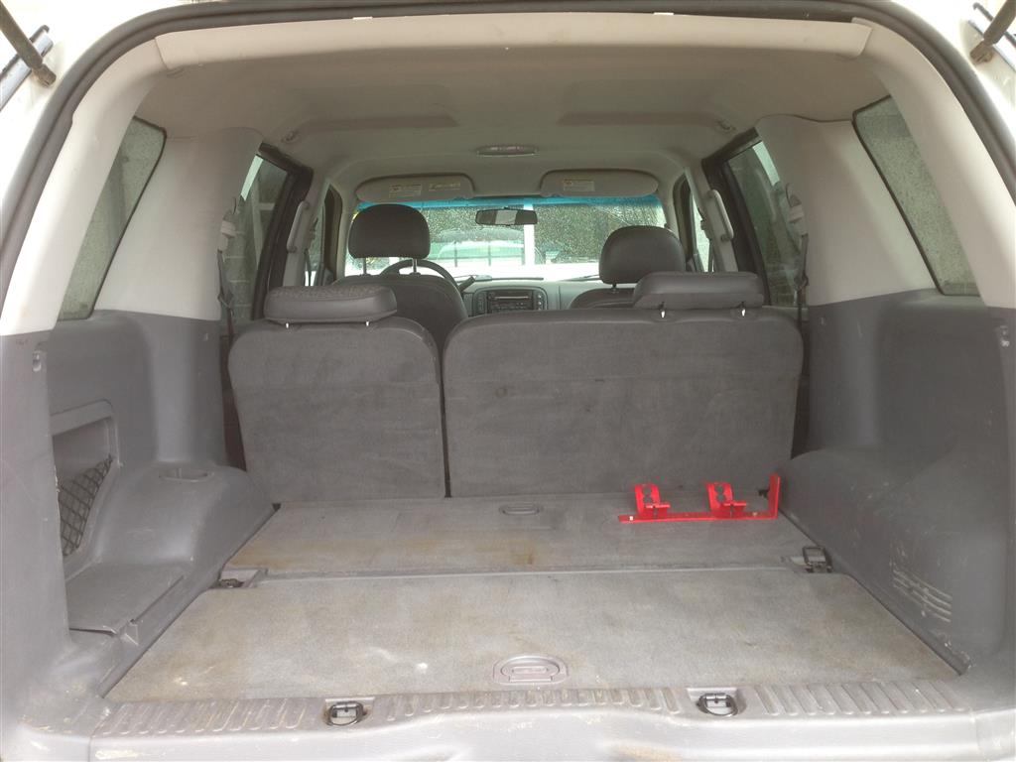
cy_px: 381
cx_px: 508
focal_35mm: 33
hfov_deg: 55.4
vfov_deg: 42.9
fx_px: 969
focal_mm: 4.13
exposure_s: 1/60
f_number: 2.4
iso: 50
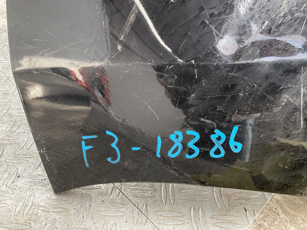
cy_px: 115
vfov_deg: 48.2
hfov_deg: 61.7
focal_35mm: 29
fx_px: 257
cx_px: 154
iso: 40
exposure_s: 1/60
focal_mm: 3
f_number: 1.8
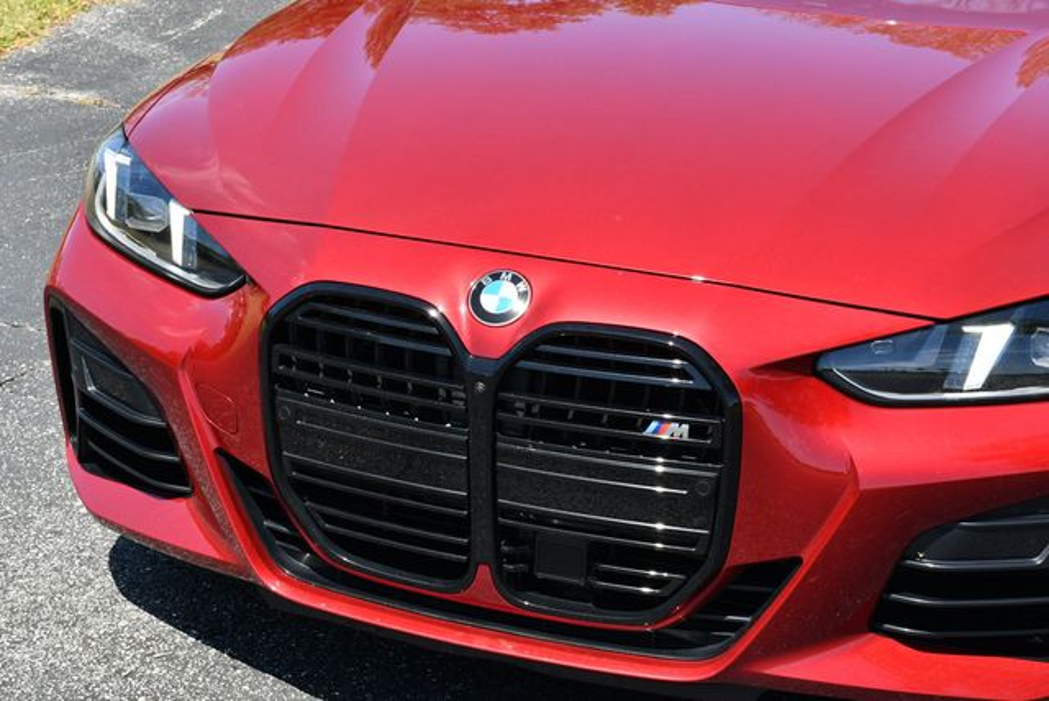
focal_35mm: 68
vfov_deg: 20.1
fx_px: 1983
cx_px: 524
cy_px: 350
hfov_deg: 29.6
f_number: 8
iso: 160
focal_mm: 34
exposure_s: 1/250
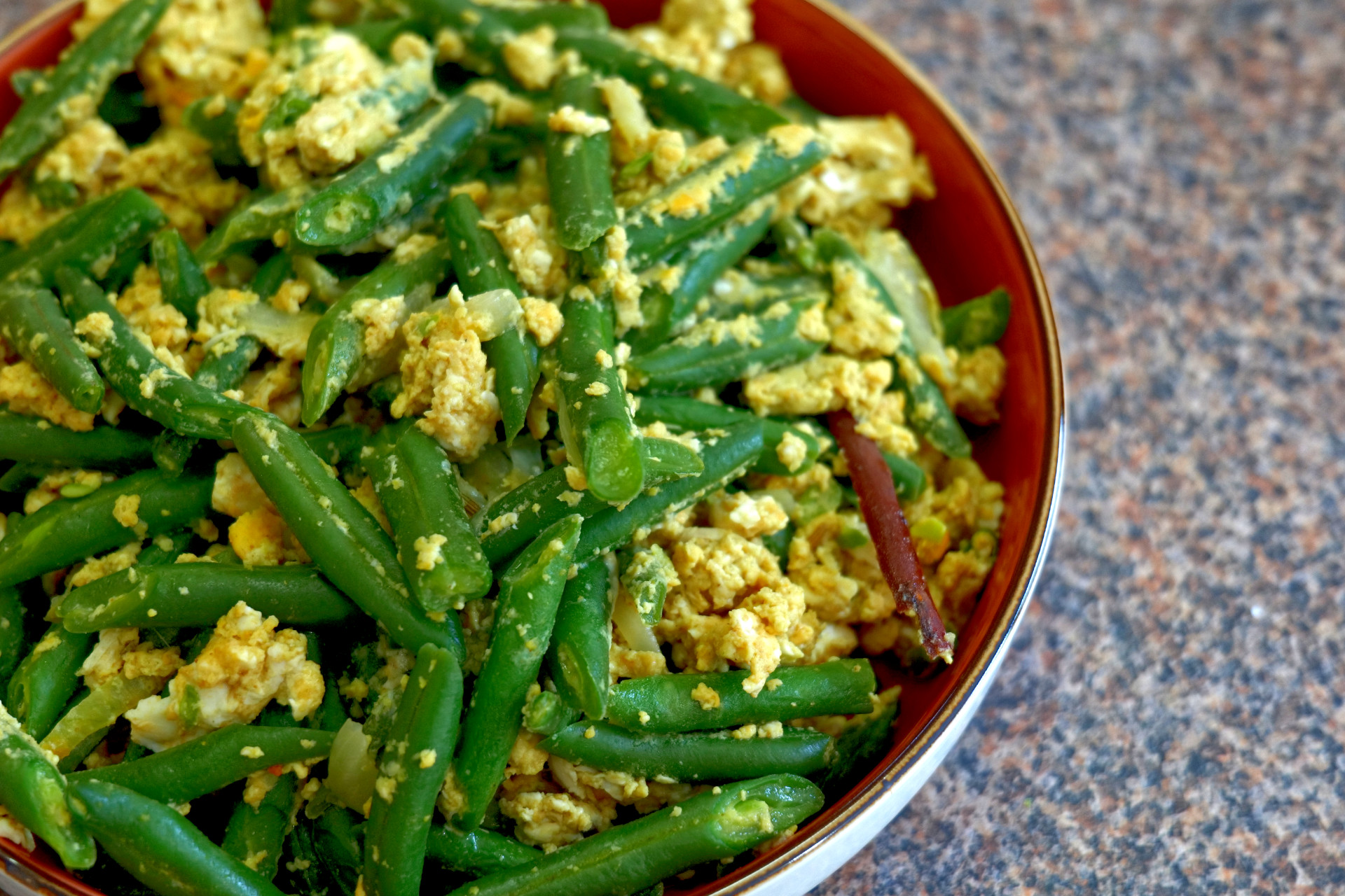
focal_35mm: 60
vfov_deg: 22.6
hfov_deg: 33.4
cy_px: 448
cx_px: 672
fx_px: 2241
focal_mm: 60
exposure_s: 1/80
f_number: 5.6
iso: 2500
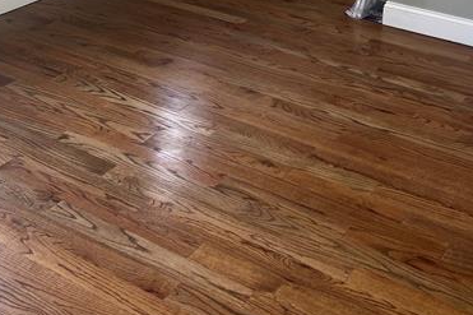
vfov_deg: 21.7
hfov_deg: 35.6
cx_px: 270
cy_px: -98
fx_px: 735
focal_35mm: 56
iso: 64
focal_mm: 5.7
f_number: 1.5
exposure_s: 1/120
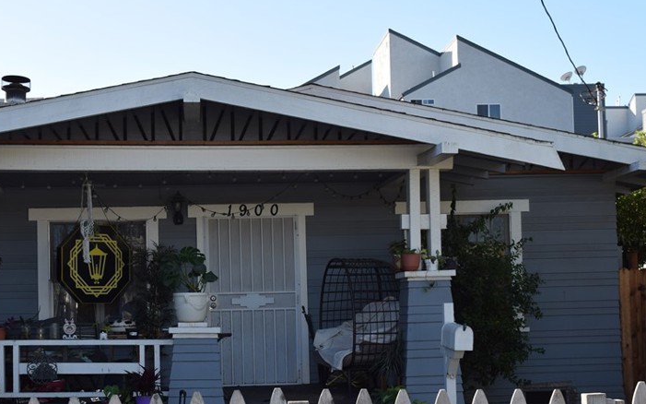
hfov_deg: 31.5
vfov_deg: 20.0
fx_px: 1140
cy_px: 296
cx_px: 239
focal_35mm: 65
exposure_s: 1/200
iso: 100
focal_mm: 29
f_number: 7.1
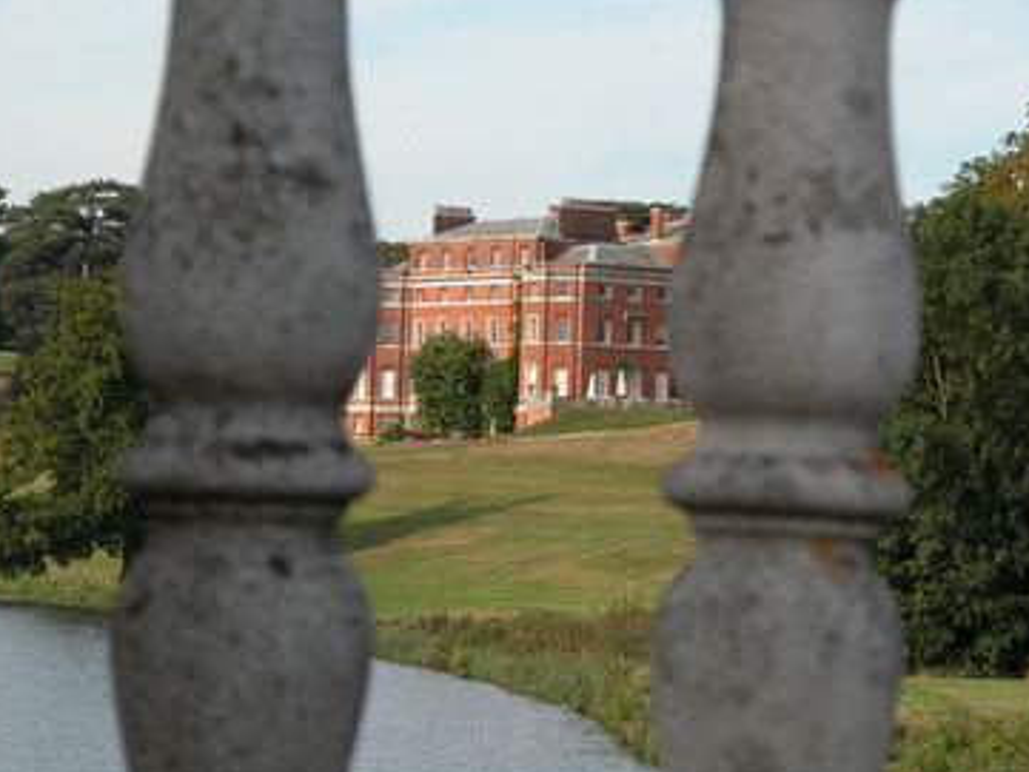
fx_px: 5234
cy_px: 373
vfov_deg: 8.4
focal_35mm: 176
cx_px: 536
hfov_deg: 11.2
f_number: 5
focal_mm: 41.1
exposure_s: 1/361
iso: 100
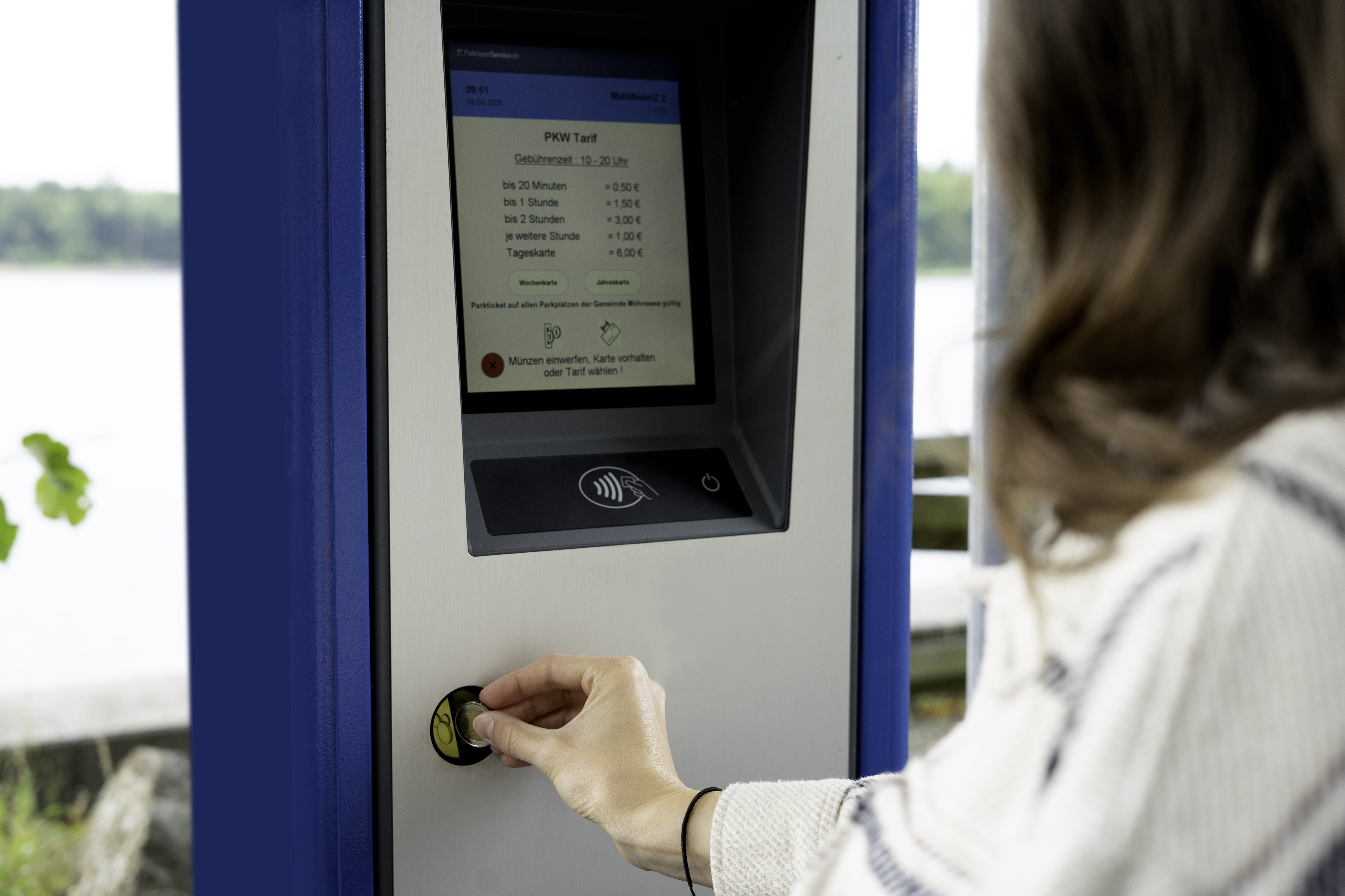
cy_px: 448
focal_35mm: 50
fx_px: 1868
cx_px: 672
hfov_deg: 39.6
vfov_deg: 27.0
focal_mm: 50
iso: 100
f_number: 4.5
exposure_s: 1/50
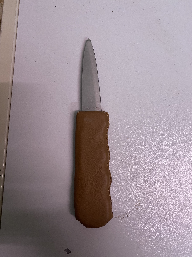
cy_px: 128
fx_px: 192
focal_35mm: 26
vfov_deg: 67.3
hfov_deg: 53.1
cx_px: 96
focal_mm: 4.25
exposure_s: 1/50
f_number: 1.8
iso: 320
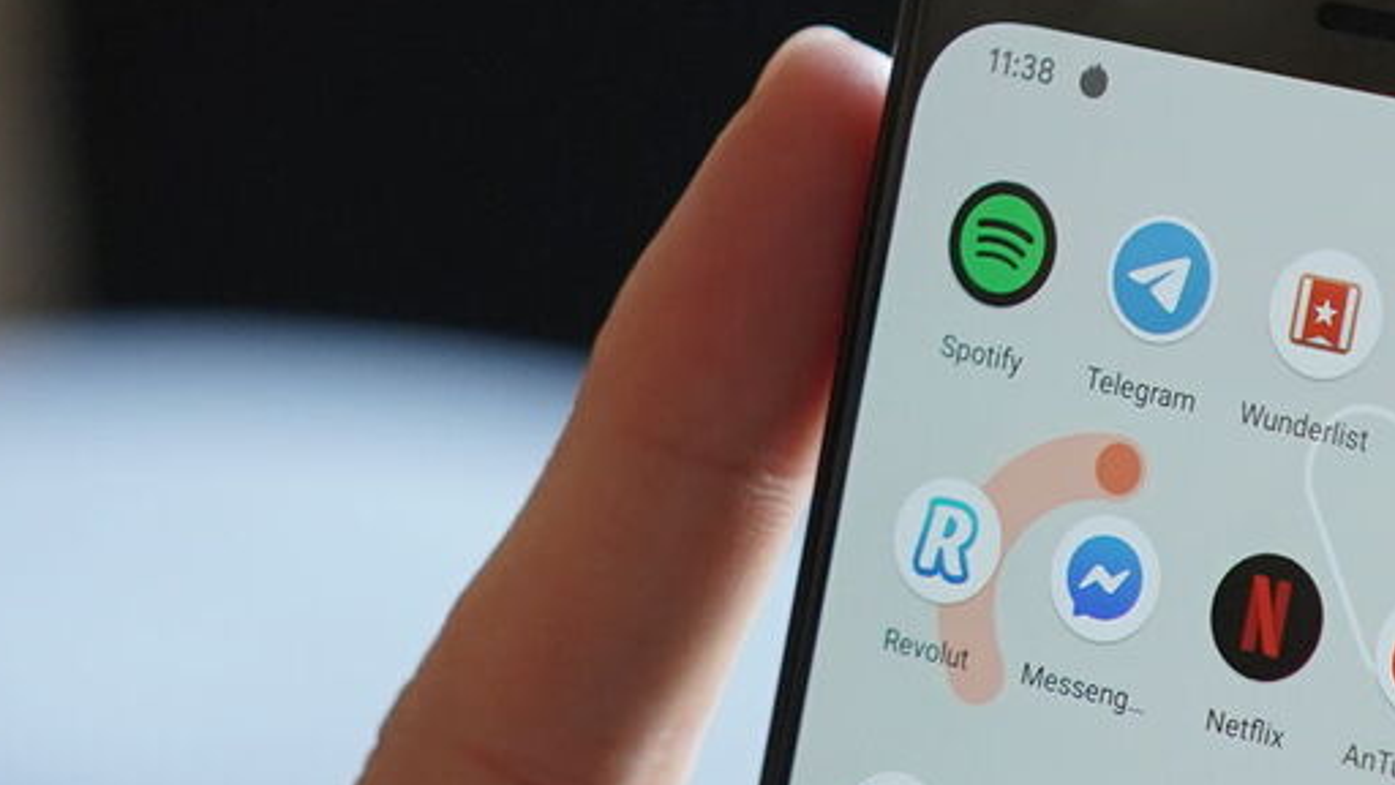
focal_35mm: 216
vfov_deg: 5.6
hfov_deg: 9.9
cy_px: 1011
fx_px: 7990
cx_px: 223
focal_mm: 55
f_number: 3.5
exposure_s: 1/250
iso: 1600
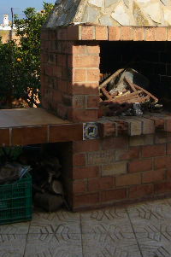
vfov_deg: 31.8
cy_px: 61
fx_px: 443
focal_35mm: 62
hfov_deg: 21.8
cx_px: 96
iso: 80
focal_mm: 4.6
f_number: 5.6
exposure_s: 1/400
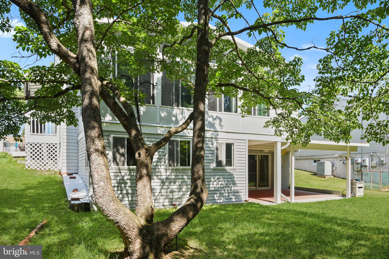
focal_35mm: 25
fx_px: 270
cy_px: 130
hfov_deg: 71.5
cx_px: 194
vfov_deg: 51.3
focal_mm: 25
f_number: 7.1
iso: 400
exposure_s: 1/200
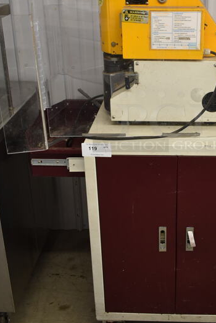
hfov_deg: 28.3
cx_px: 162
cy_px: 120
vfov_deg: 41.6
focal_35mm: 47
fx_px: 422
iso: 400
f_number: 3.5
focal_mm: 18
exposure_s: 1/30
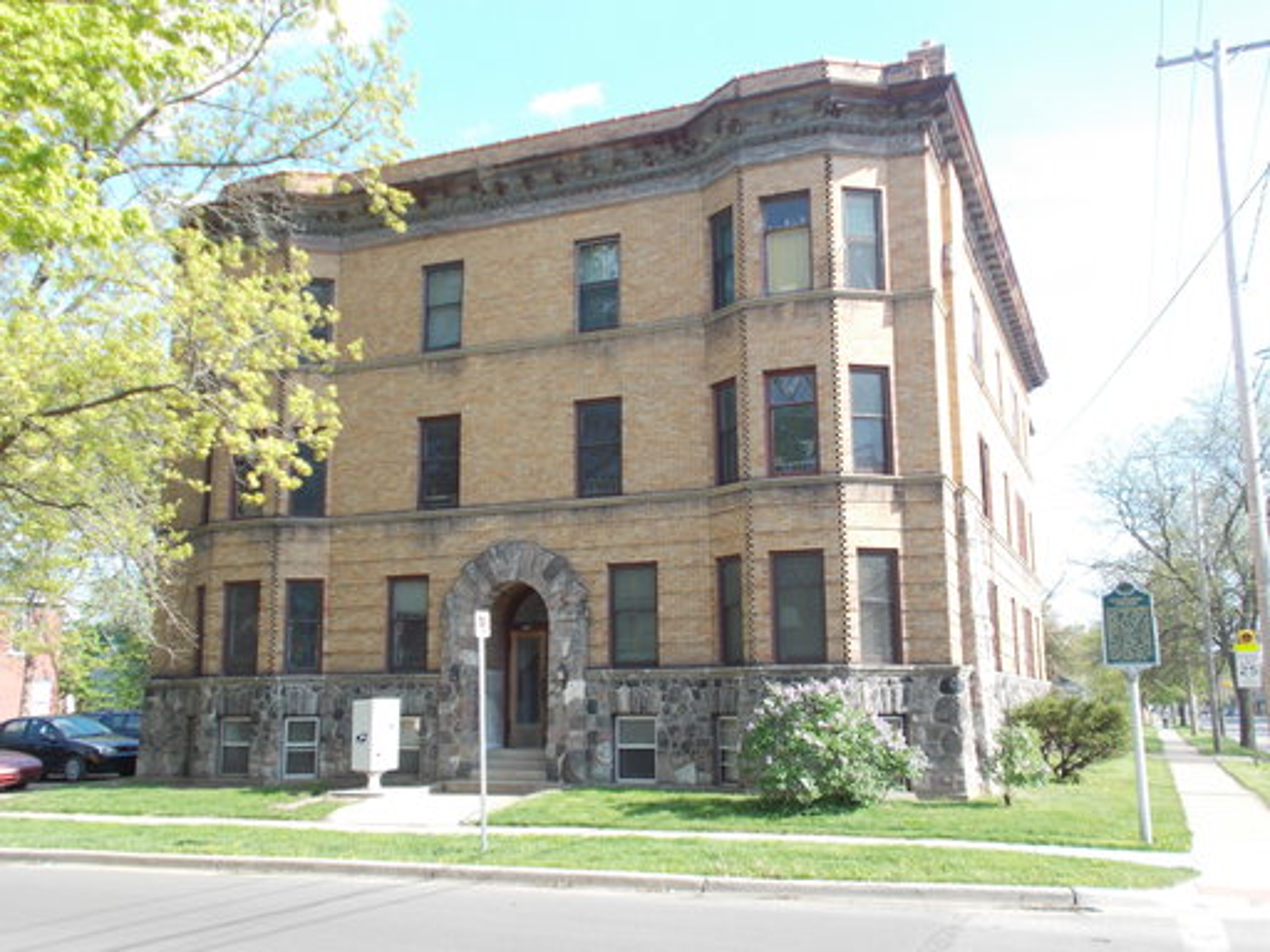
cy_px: 476
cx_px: 635
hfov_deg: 54.0
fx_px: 1247
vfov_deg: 41.8
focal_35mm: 34
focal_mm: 6
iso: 80
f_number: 3.6
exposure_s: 1/160
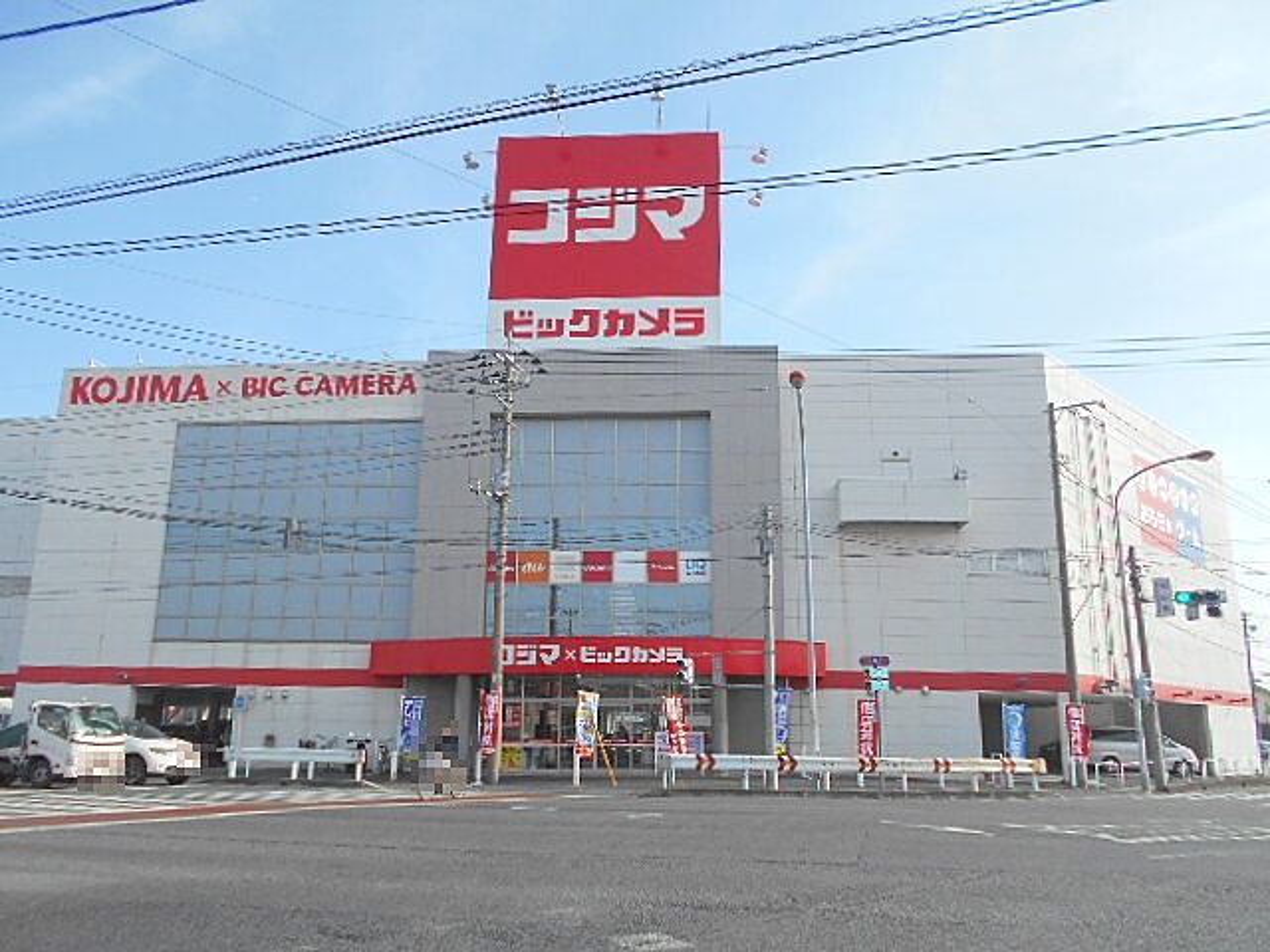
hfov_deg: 67.3
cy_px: 476
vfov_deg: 53.1
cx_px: 635
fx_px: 954
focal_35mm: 26
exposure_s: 1/640
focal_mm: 4.6
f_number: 3.2
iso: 80
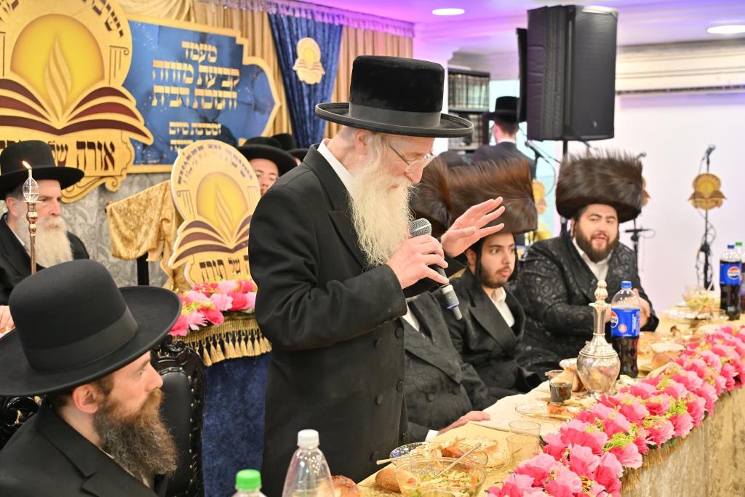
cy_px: 248
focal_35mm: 44
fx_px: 911
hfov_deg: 44.5
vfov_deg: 30.5
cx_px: 372
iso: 640
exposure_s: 1/160
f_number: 4
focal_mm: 44
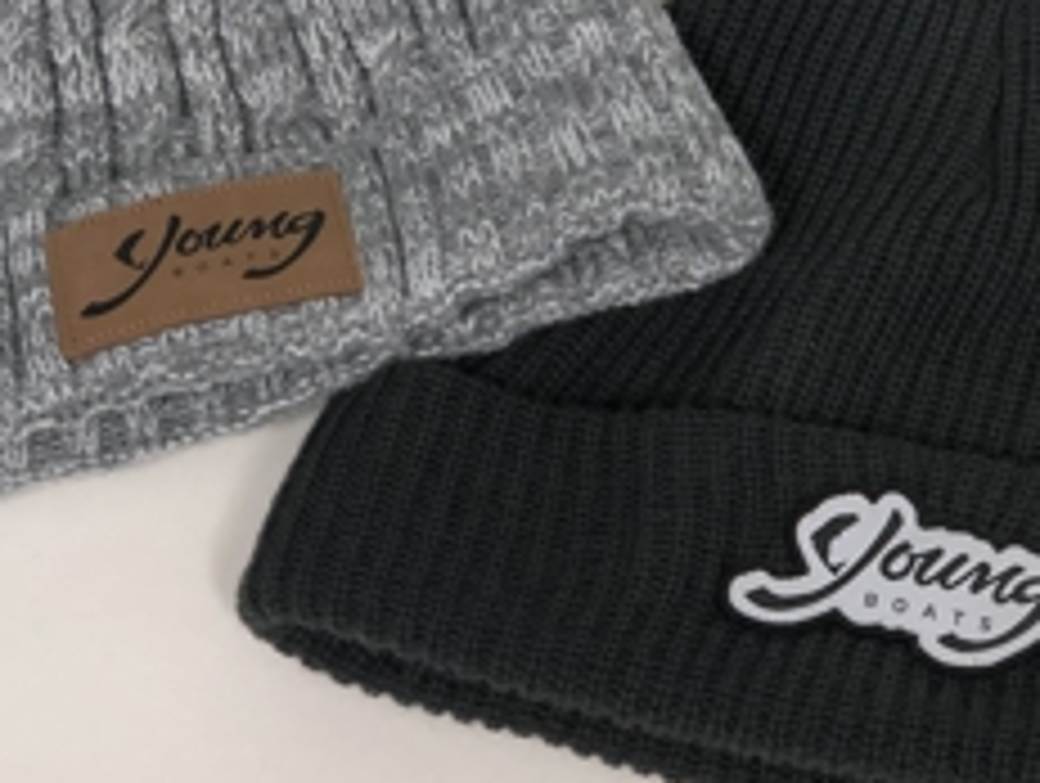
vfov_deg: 13.3
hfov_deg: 17.7
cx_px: 576
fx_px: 3340
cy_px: 180
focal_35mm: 111
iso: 100
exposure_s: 1/30
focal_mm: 6.6
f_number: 2.8
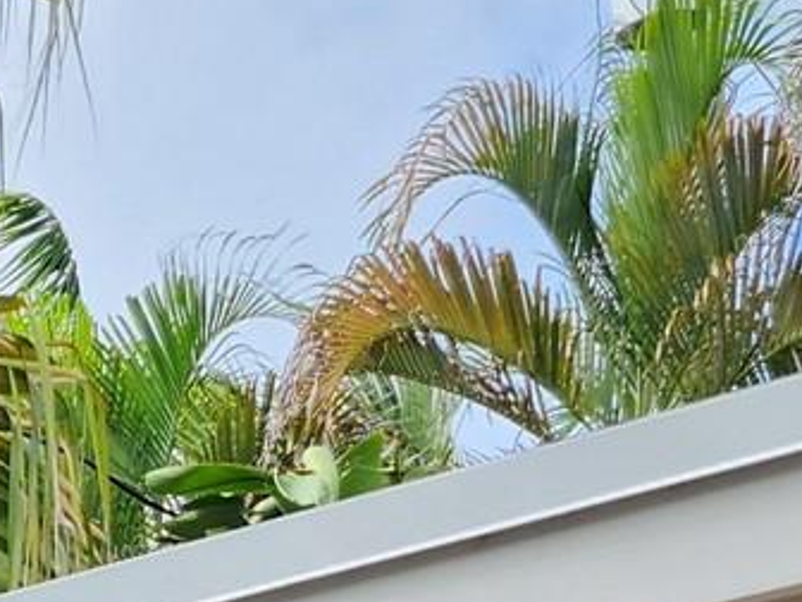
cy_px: 1708
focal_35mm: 140
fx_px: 3244
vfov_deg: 8.9
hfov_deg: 13.3
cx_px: -375
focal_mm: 6.4
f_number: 1.8
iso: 12
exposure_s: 1/240
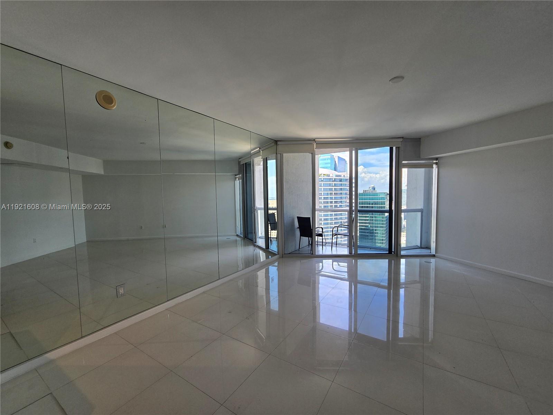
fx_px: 208
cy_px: 208
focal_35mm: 13
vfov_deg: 89.9
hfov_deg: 106.2
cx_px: 276
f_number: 2.2
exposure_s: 1/120
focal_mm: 2.2
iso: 50
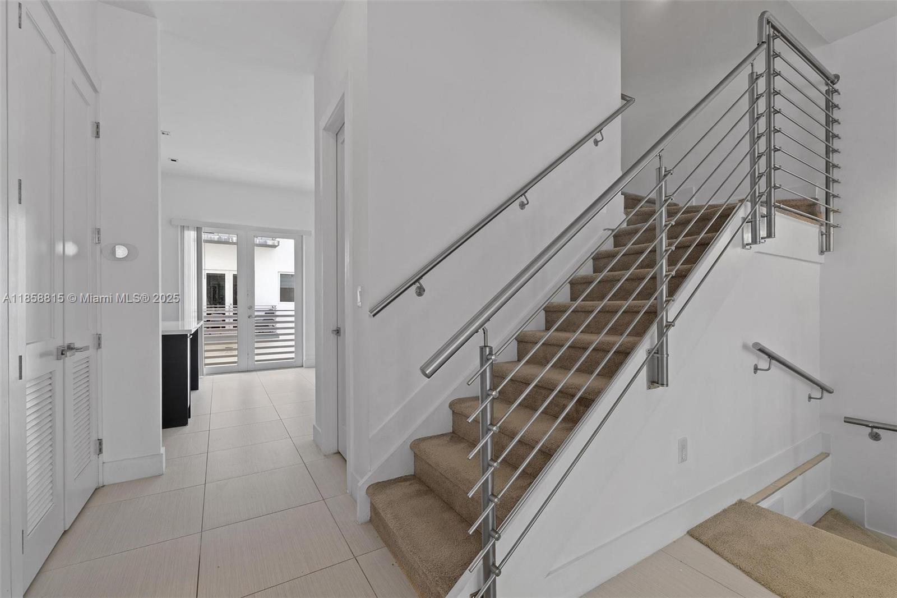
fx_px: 374
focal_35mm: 15
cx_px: 448
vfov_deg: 77.3
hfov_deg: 100.4
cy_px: 299
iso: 100
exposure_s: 1.6
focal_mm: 10
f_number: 9
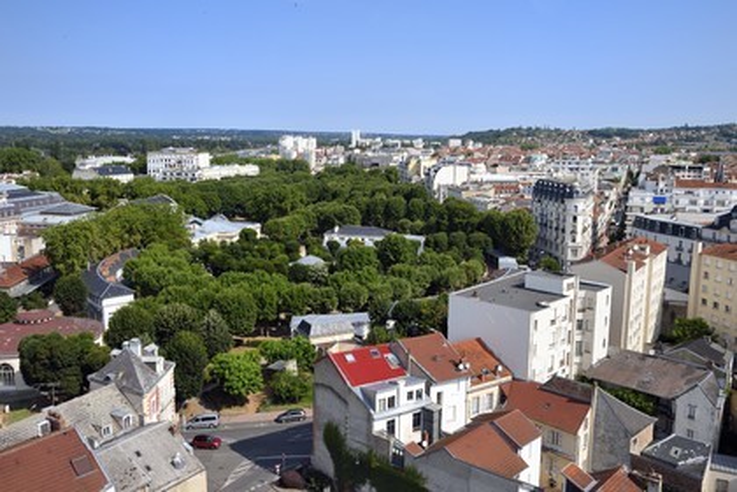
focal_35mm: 34
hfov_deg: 55.8
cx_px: 368
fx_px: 696
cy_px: 246
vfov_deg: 38.9
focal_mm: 34
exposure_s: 1/250
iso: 200
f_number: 14
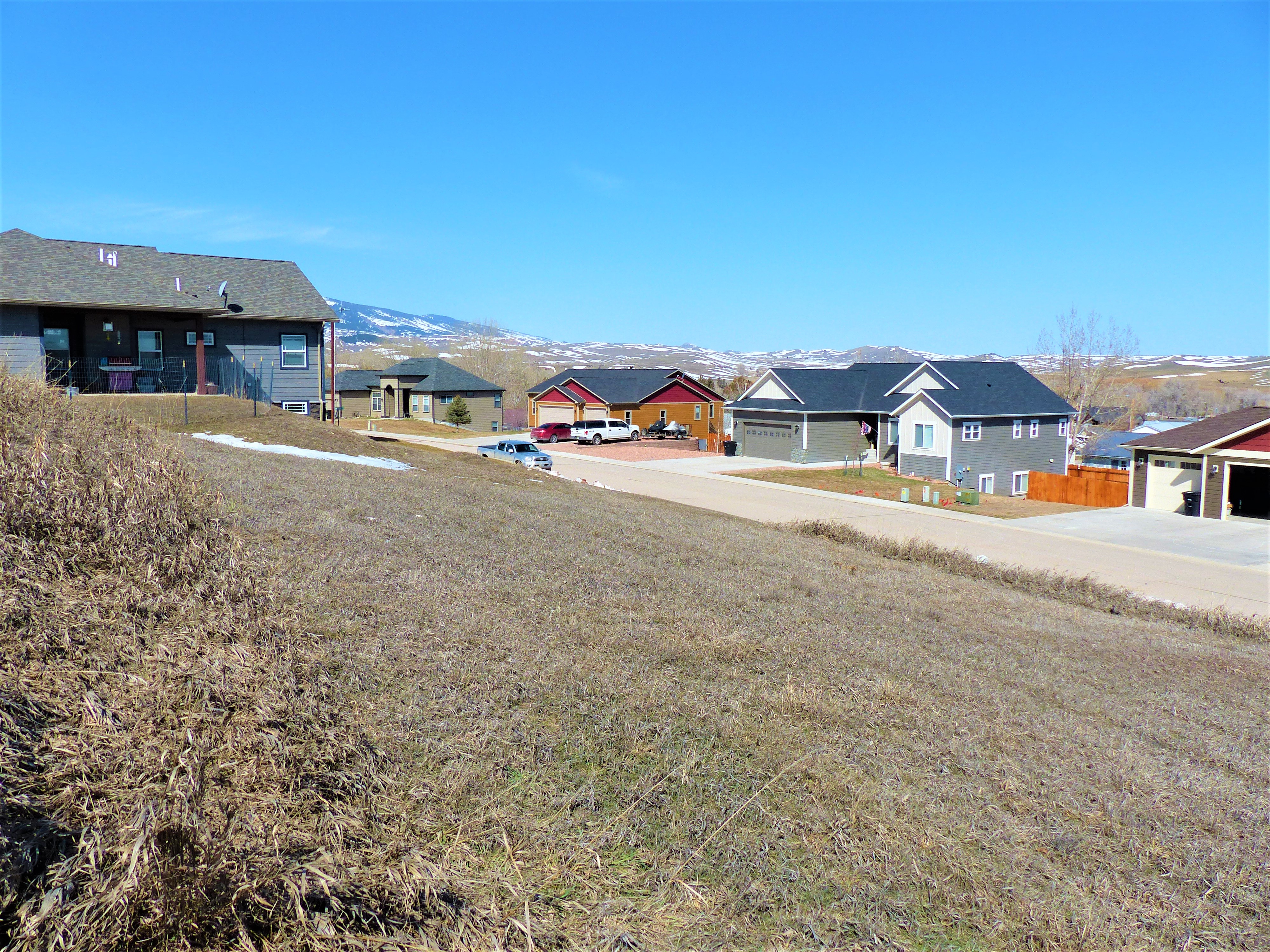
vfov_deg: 54.9
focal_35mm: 25
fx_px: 917
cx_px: 635
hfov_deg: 69.4
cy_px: 476
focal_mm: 4.5
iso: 100
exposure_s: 1/1300
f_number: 4
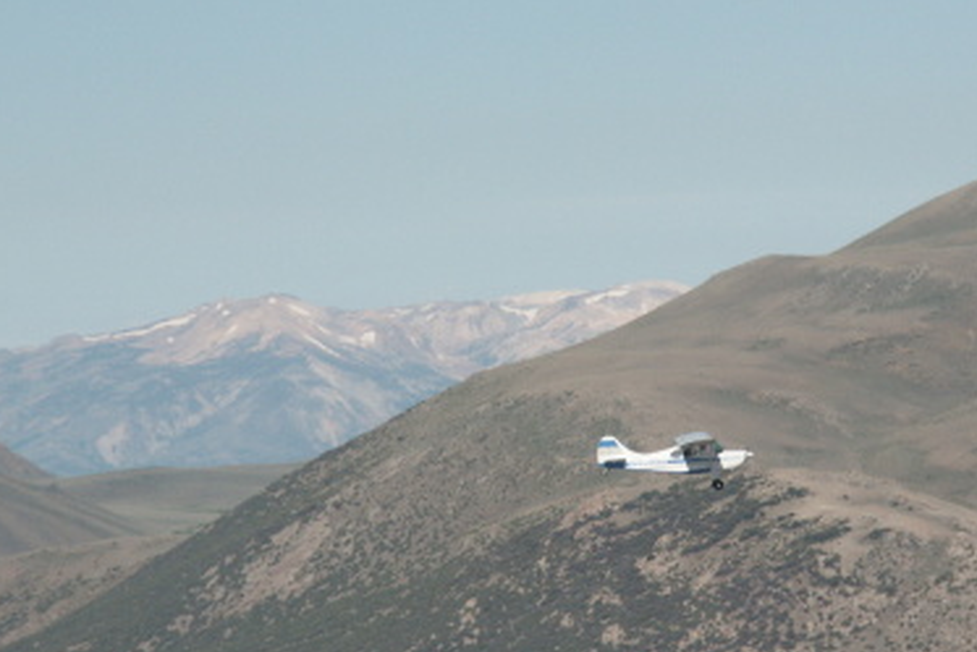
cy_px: 364
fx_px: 6027
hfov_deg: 9.3
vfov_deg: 6.2
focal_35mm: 222
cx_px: 469
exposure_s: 1/1000
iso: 100
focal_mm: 50.48
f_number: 5.6
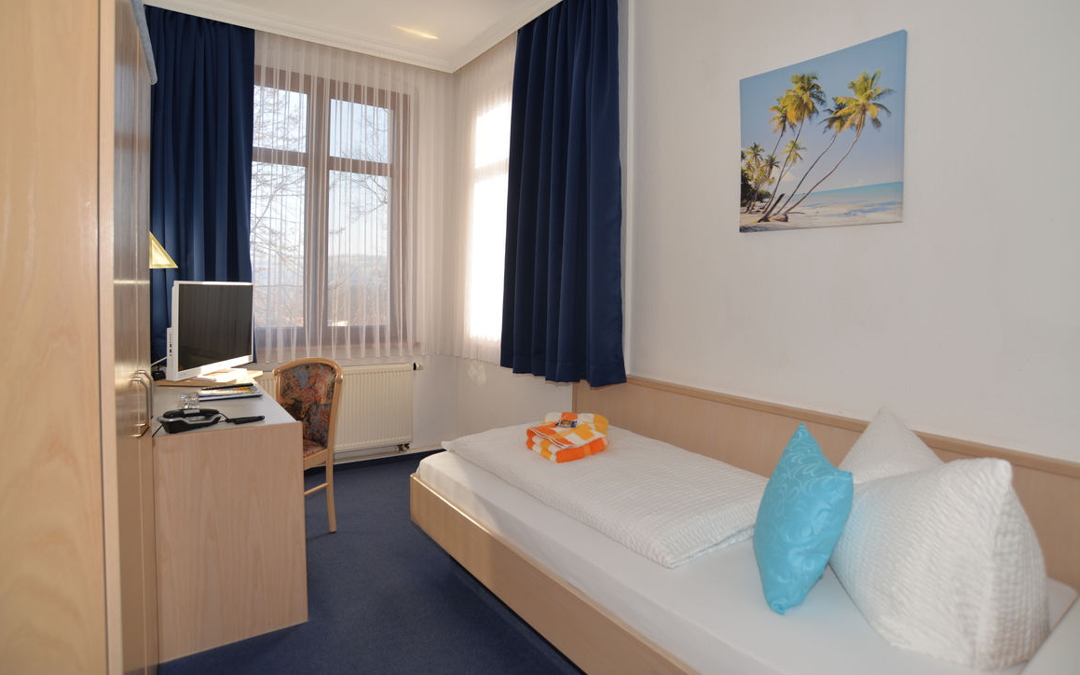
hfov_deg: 88.0
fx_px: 559
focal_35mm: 19
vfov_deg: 62.1
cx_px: 540
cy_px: 304
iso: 180
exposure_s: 1/125
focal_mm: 18
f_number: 5.6
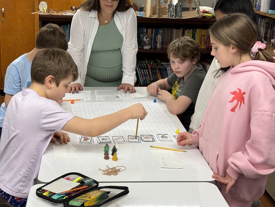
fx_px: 469
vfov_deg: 24.8
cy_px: 86
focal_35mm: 59
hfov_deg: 32.6
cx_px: 114
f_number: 1.78
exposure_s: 1/60
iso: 64
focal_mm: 6.76
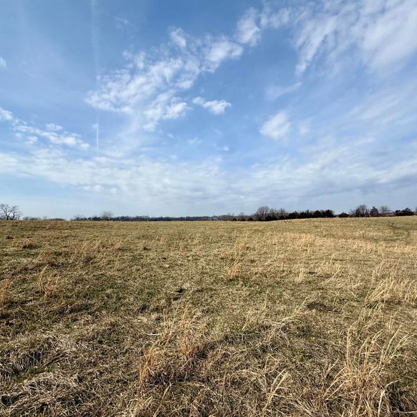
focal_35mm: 17
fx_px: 232
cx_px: 224
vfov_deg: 84.0
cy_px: 209
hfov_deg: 83.8
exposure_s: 1/3891
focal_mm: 2.22
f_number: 2.2
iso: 50
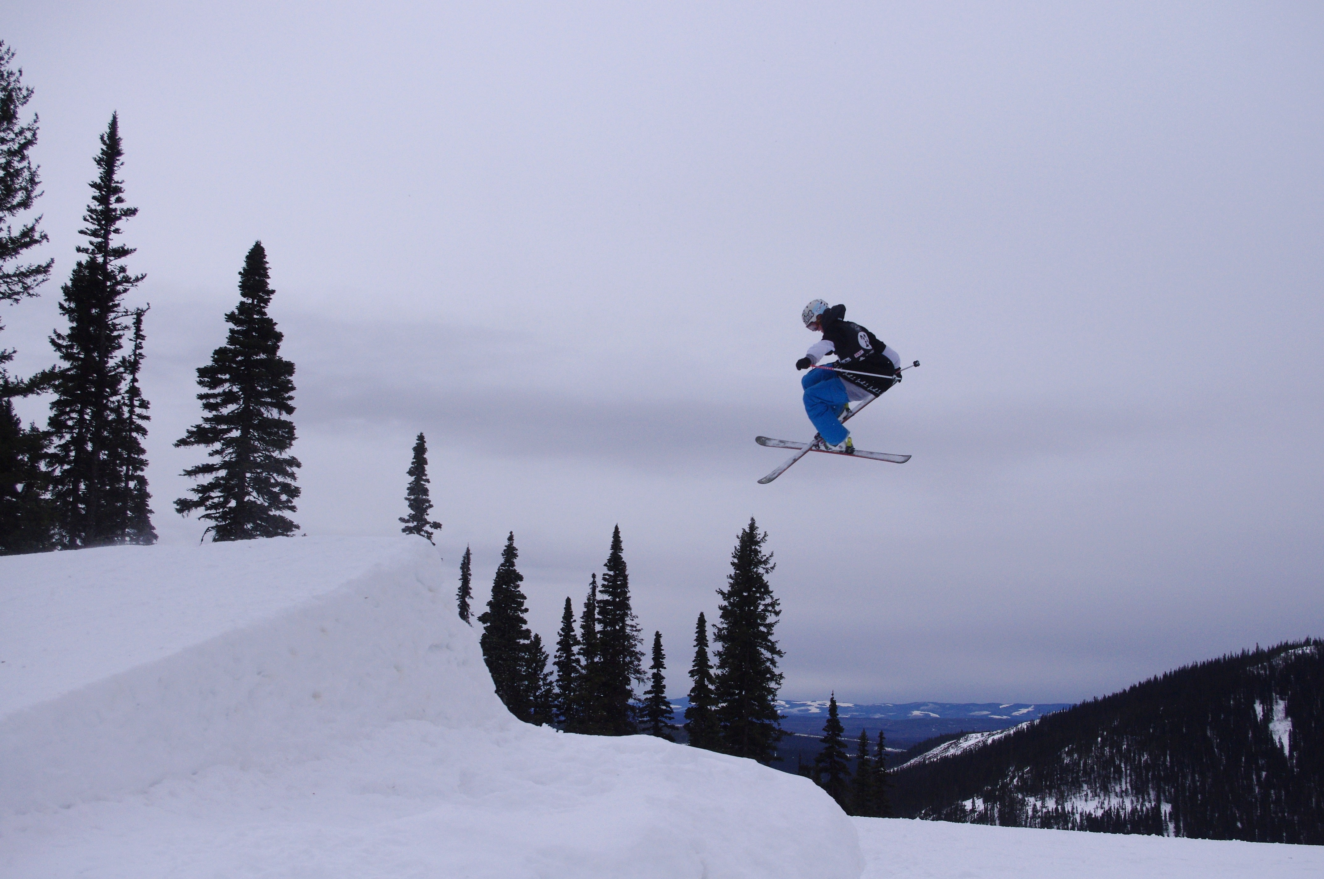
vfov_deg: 36.8
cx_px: 662
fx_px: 1322
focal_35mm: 36
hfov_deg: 53.2
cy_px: 440
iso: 800
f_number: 6.3
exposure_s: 1/4000
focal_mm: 24.38
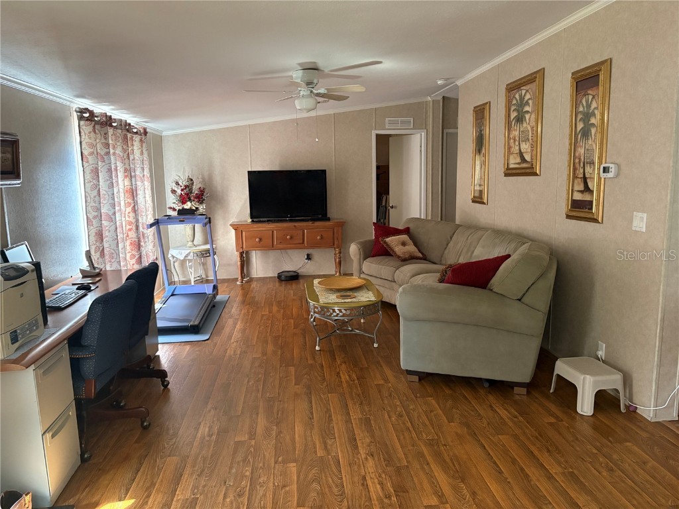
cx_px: 340
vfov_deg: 53.1
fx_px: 510
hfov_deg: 67.3
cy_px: 254
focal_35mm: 26
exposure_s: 1/60
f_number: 1.6
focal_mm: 5.96
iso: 400
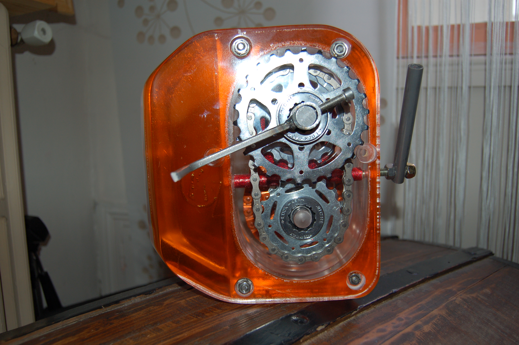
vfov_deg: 43.5
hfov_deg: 62.0
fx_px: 432
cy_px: 172
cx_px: 260
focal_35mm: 30
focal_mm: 20
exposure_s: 1/60
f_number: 3.8
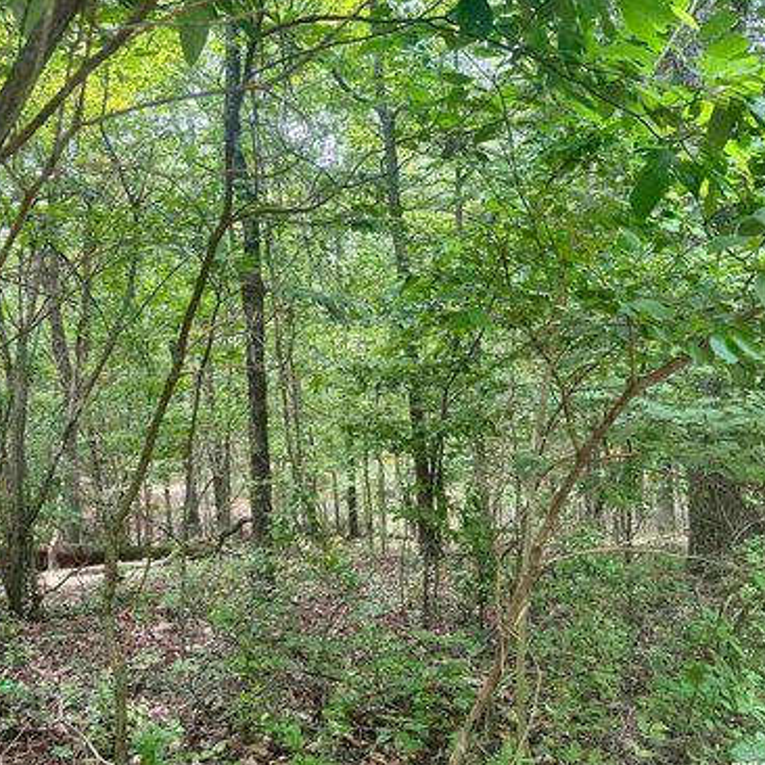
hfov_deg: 54.6
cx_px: 261
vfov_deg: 55.6
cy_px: 388
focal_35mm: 29
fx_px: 725
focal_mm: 6.86
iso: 100
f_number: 1.78
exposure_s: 1/121
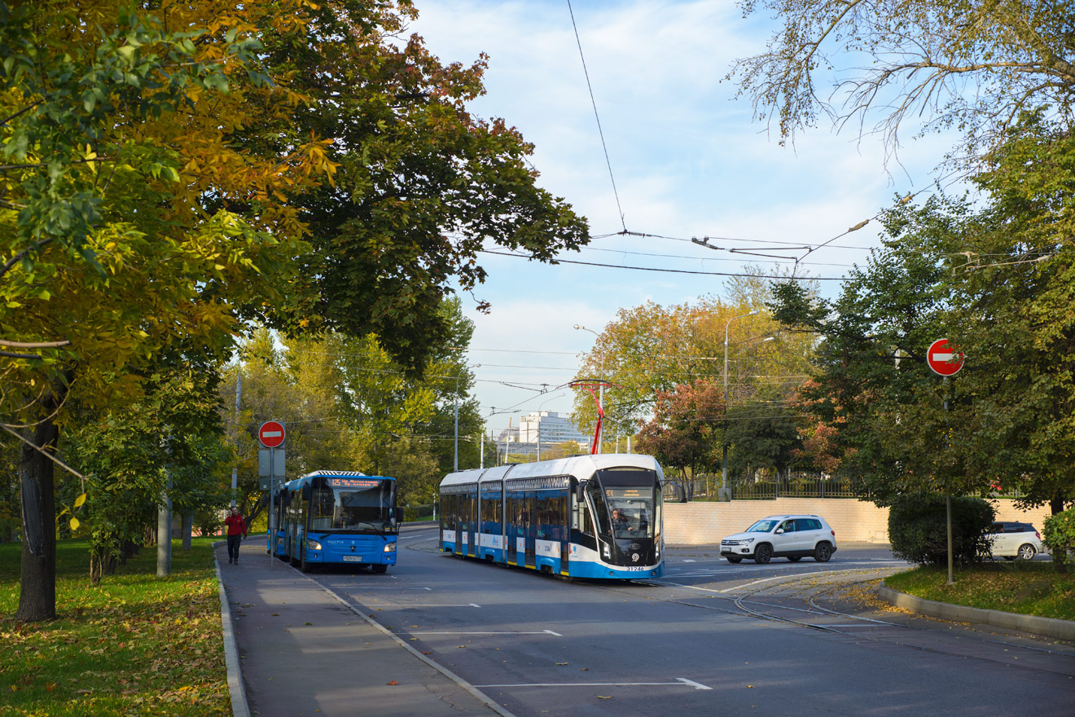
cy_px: 358
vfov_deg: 27.0
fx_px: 1493
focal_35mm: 50
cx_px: 538
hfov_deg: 39.6
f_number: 6.3
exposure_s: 1/400
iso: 320
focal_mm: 50
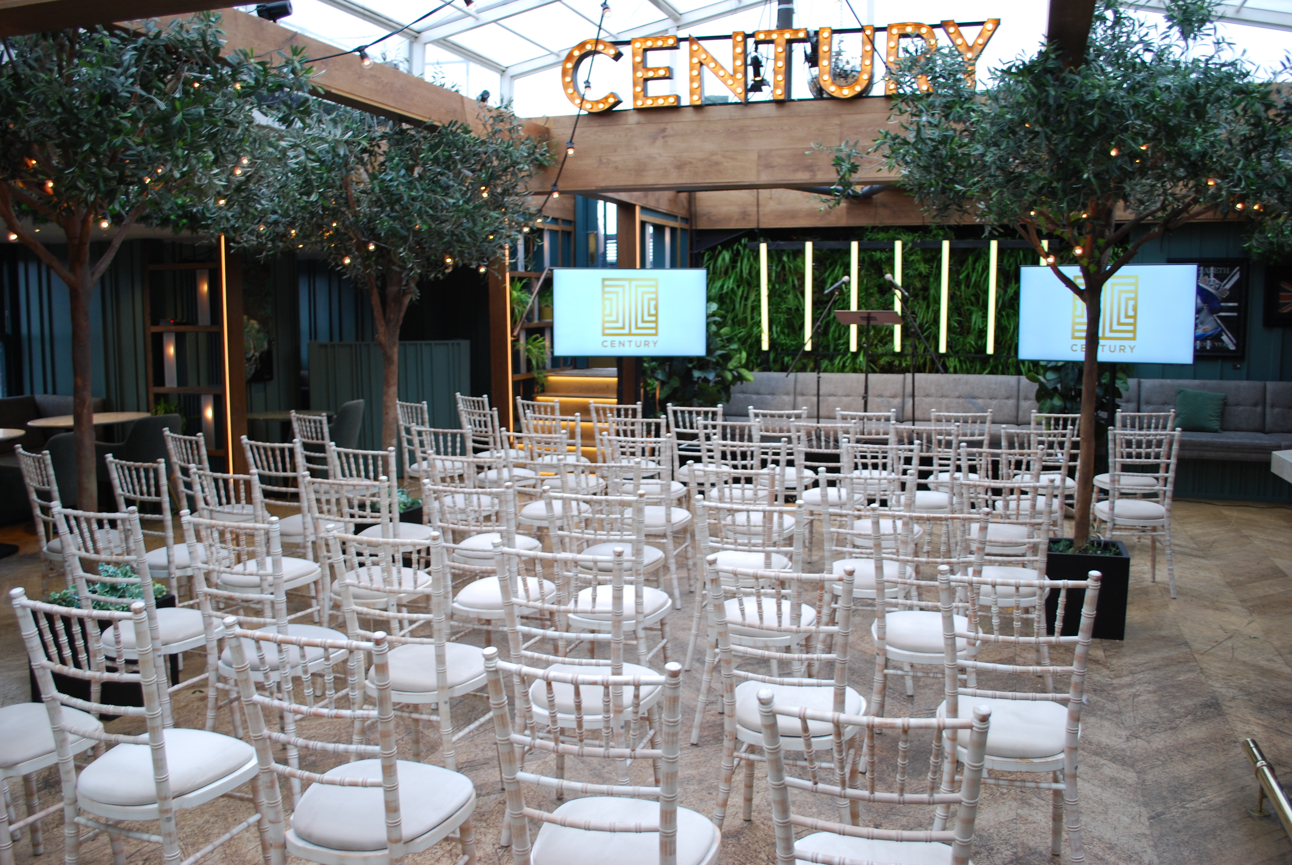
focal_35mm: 30
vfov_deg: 43.7
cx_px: 646
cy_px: 432
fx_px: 1078
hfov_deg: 61.9
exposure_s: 1/40
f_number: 3.8
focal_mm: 20
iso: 200
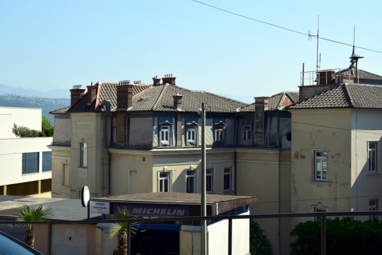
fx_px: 557
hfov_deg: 37.8
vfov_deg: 25.8
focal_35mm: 52
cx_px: 191
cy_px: 128
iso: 400
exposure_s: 1/400
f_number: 11
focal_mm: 35
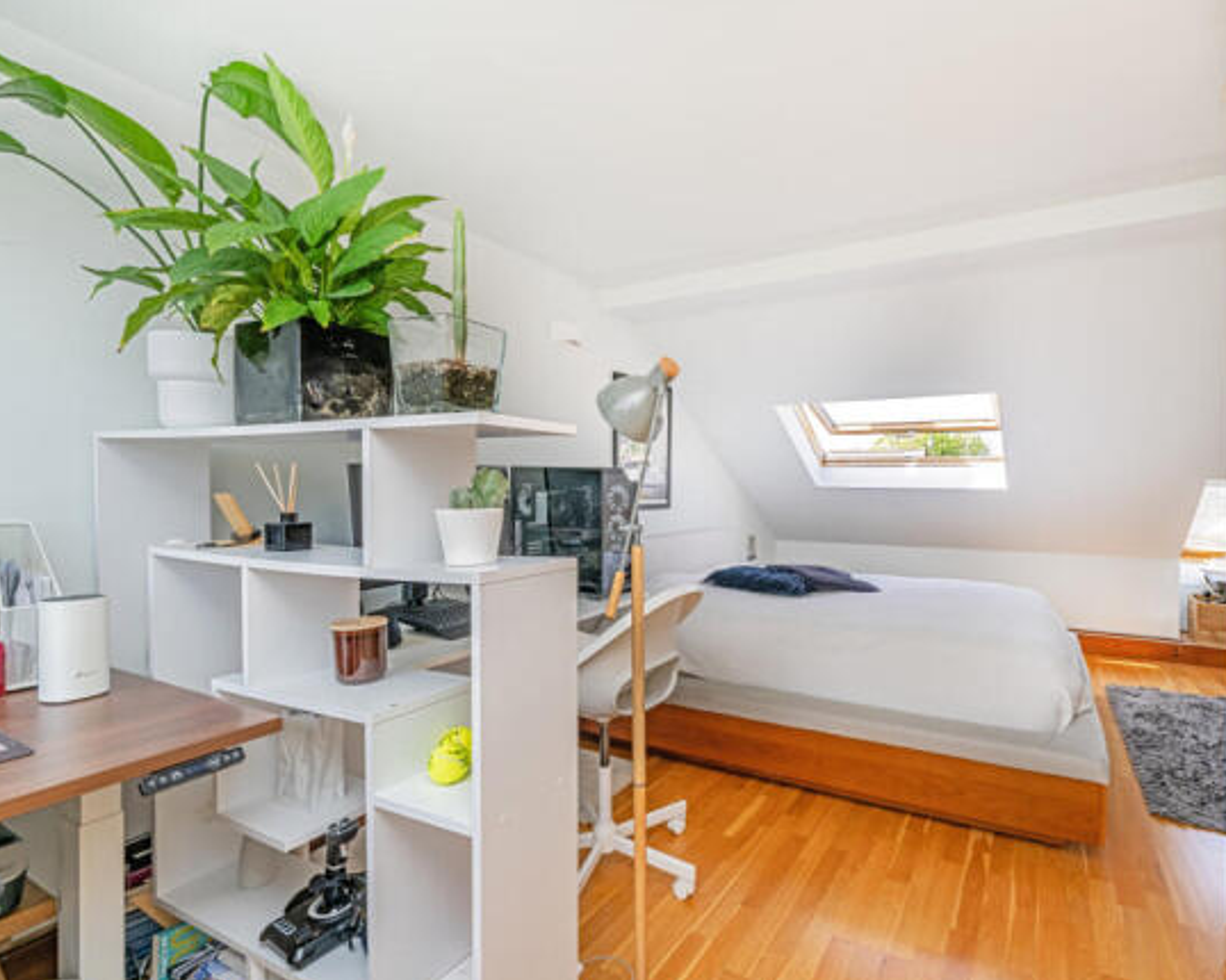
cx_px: 739
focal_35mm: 16
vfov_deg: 80.3
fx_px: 580
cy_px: 491
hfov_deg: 91.8
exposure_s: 1/80
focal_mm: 14
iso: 250
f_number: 9
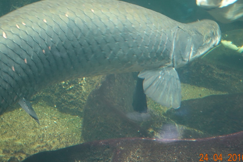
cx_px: 110
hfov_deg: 22.6
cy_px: 74
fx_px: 608
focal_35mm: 90
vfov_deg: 15.2
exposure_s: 1/25
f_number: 2.8
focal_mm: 25.7
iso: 800
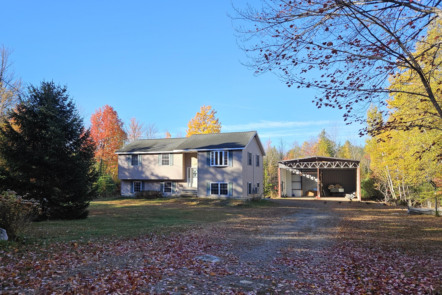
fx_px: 356
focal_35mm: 29
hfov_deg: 63.2
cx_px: 183
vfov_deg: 45.0
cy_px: 151
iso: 40
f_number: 1.8
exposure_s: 1/1176
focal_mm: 5.4
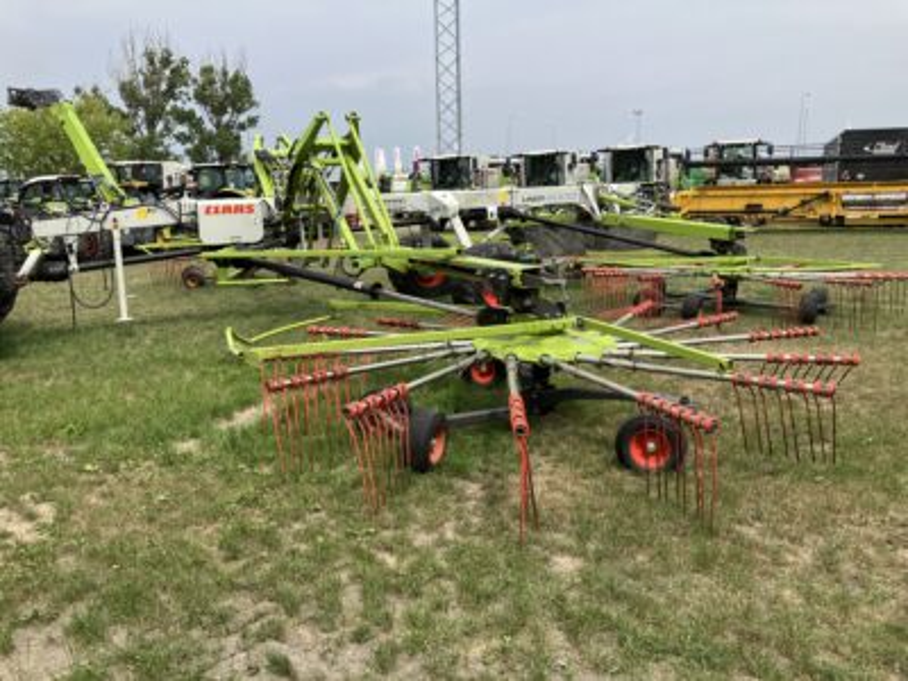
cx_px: 454
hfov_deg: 63.4
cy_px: 340
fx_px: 734
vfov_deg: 49.7
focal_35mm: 28
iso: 32
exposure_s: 1/1715
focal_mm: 3.99
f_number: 1.8
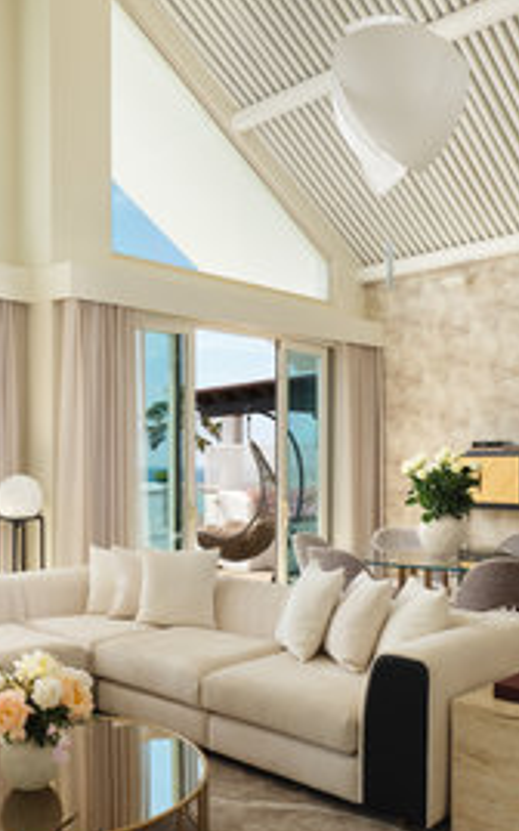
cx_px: 173
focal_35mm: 34
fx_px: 770
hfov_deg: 36.9
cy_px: 470
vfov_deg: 56.5
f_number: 11
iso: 100
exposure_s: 1/8
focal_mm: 23
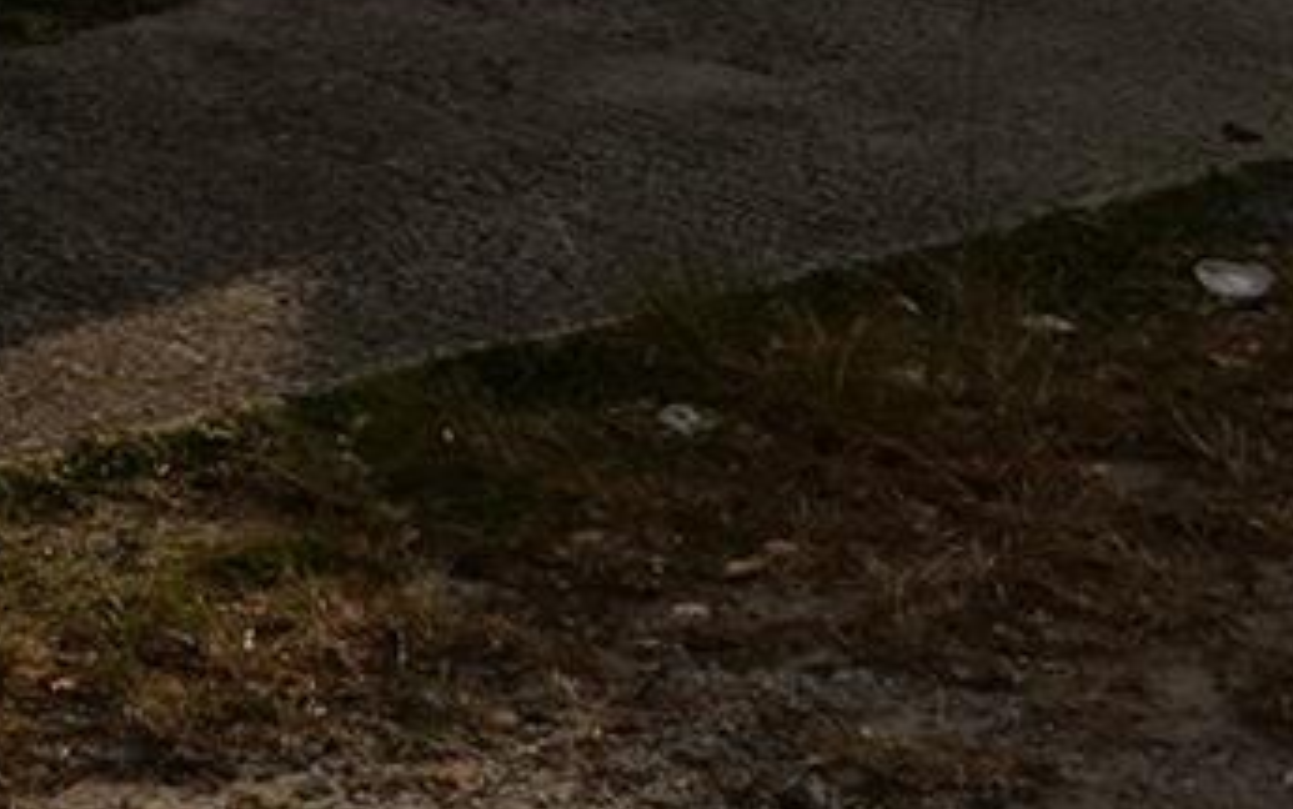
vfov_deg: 8.8
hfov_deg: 14.1
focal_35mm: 137
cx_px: -776
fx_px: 4830
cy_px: -1045
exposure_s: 1/1000
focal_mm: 10.83
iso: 100
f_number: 5.6
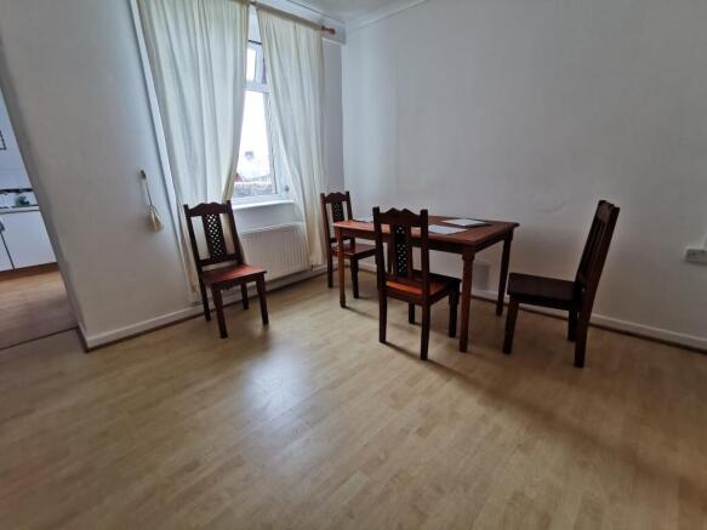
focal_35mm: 16
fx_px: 327
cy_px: 265
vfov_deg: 78.1
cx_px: 354
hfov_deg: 94.5
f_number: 2.2
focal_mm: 2.35
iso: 160
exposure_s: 1/100
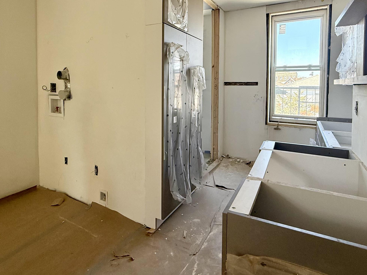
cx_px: 177
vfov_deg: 59.9
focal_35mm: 22
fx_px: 233
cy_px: 95
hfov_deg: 76.4
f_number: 2.2
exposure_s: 1/99
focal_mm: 2.22
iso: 160
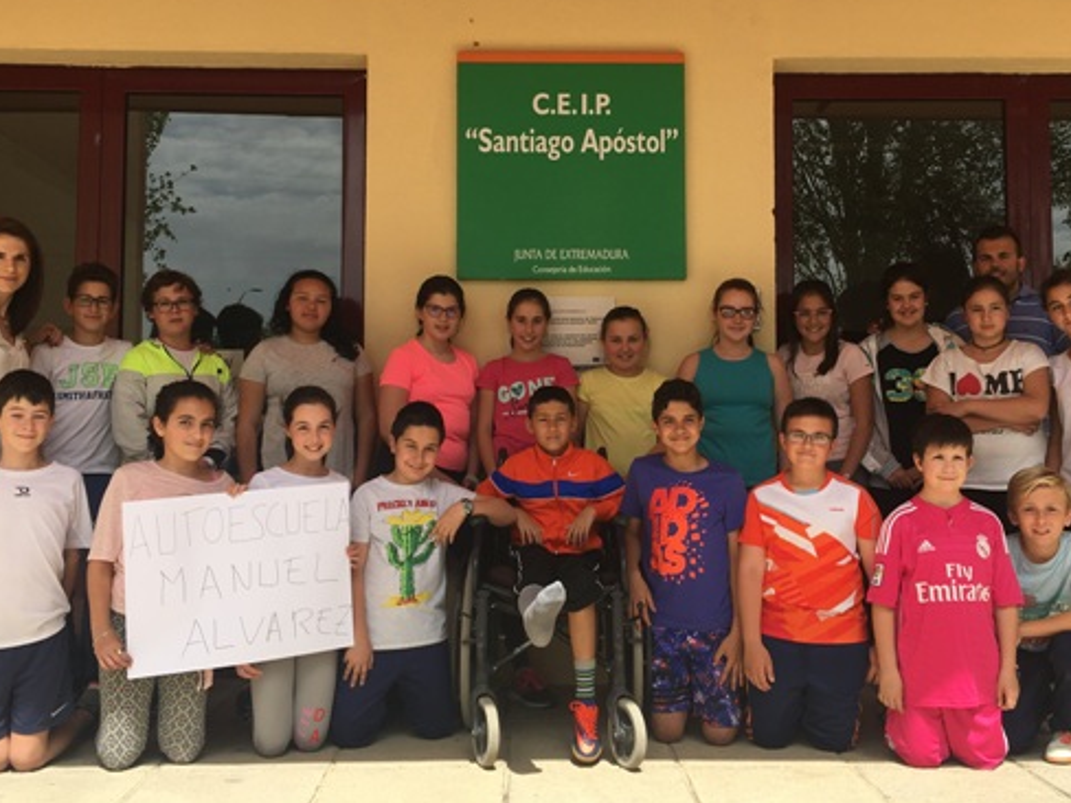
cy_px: 353
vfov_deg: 37.7
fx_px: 1176
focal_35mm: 38
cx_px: 546
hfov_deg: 49.0
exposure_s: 1/916
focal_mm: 4.15
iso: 25
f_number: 2.2
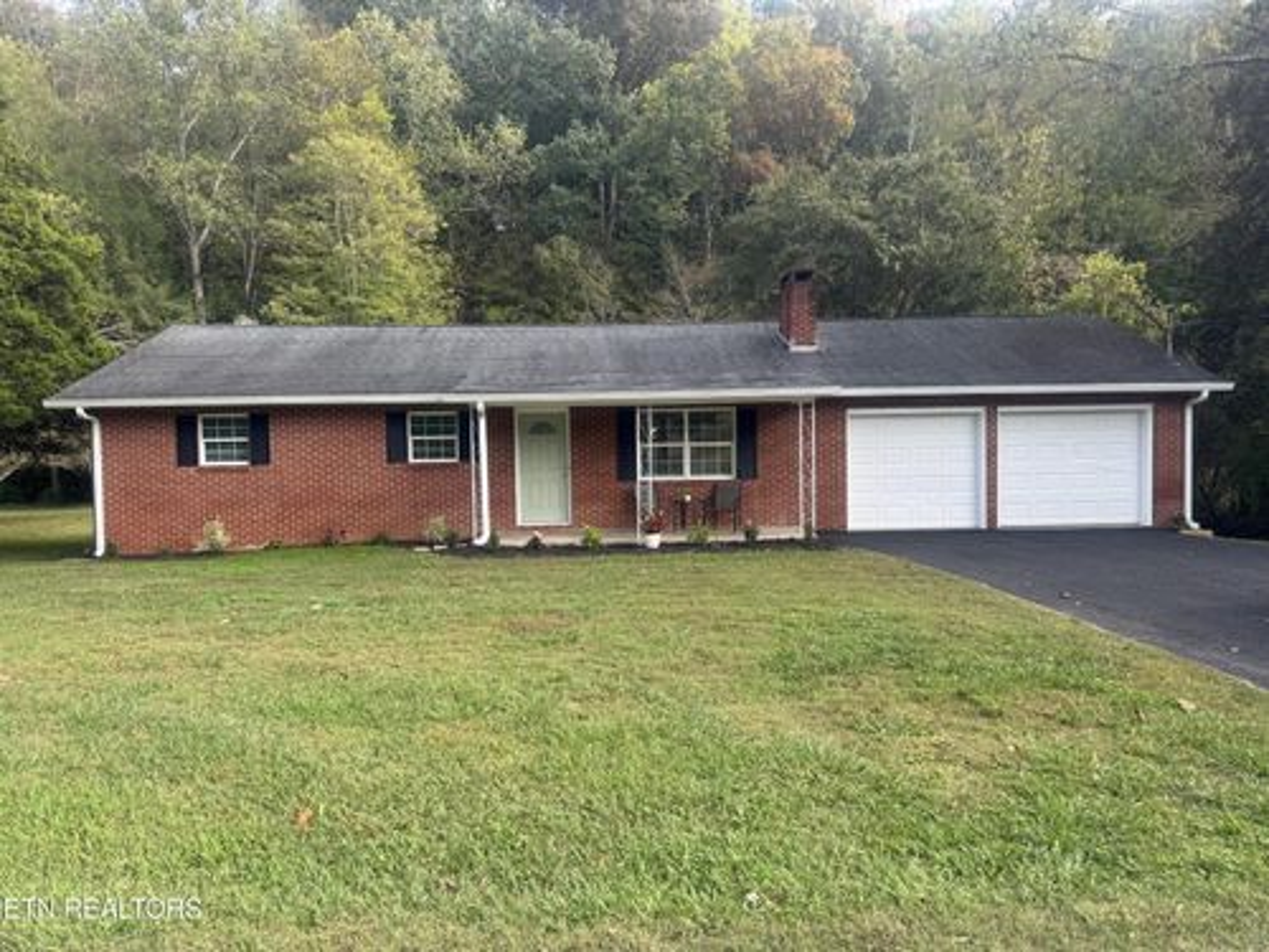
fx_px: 880
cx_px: 634
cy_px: 476
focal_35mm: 24
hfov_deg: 71.6
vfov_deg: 56.8
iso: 80
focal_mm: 6.76
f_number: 1.78
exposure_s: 1/707
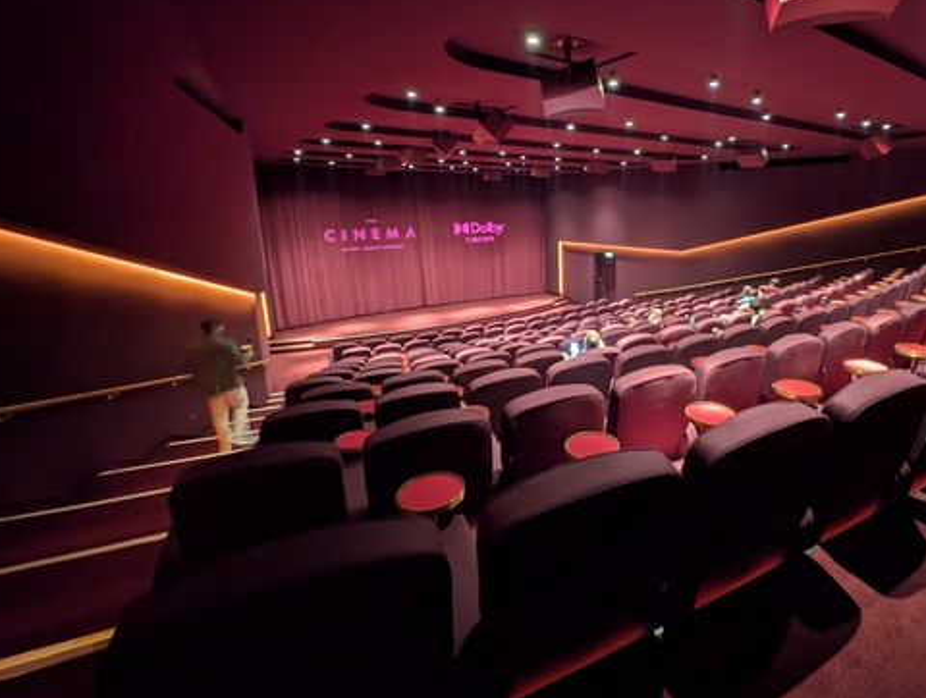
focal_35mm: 16
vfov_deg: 77.9
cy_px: 301
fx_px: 429
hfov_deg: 92.2
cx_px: 586
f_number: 1.95
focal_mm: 2.23
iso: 442
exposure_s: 1/5.08
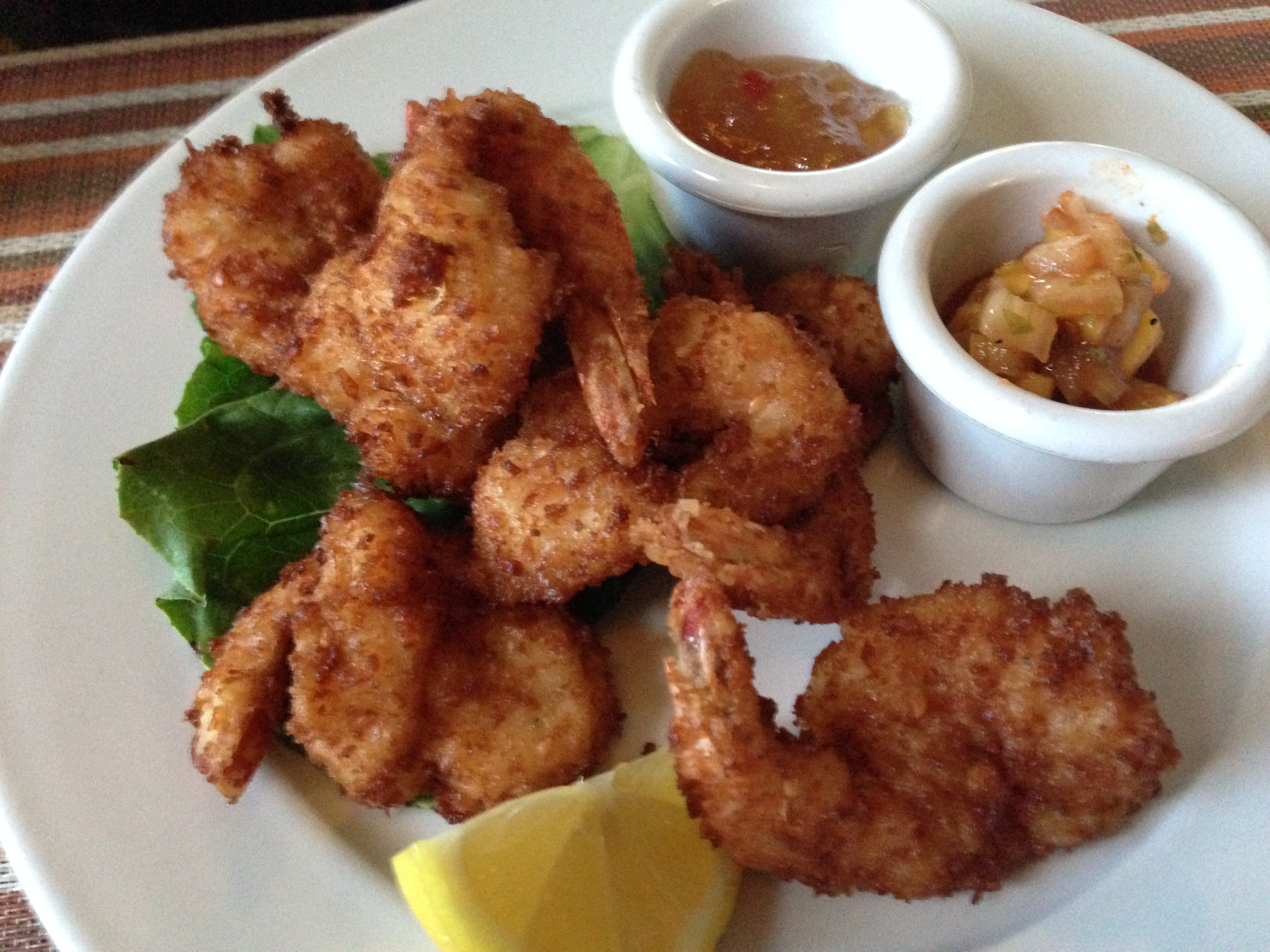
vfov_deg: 42.9
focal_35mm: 33
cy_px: 476
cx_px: 635
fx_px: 1211
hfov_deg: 55.4
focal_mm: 4.12
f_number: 2.4
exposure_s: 1/15
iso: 640
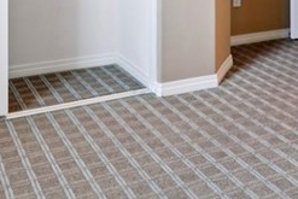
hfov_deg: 34.3
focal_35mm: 58
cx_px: 180
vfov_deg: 19.8
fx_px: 480
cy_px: -111
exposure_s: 1/8
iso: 400
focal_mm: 14
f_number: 8
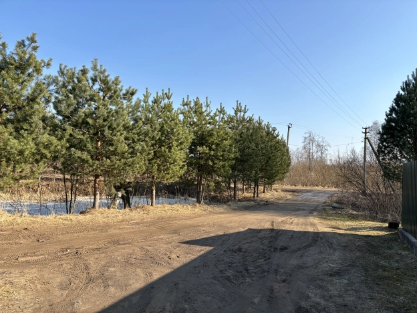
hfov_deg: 67.3
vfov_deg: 53.1
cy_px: 156
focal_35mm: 26
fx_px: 313
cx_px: 208
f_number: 1.6
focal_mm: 5.96
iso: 50
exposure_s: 1/2151
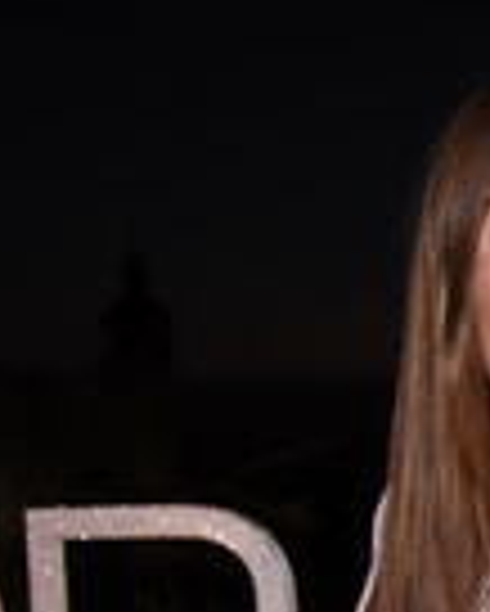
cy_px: 567
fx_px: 1684
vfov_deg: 20.1
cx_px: 933
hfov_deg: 14.3
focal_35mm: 93
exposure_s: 1/100
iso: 2000
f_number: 6.3
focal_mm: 30
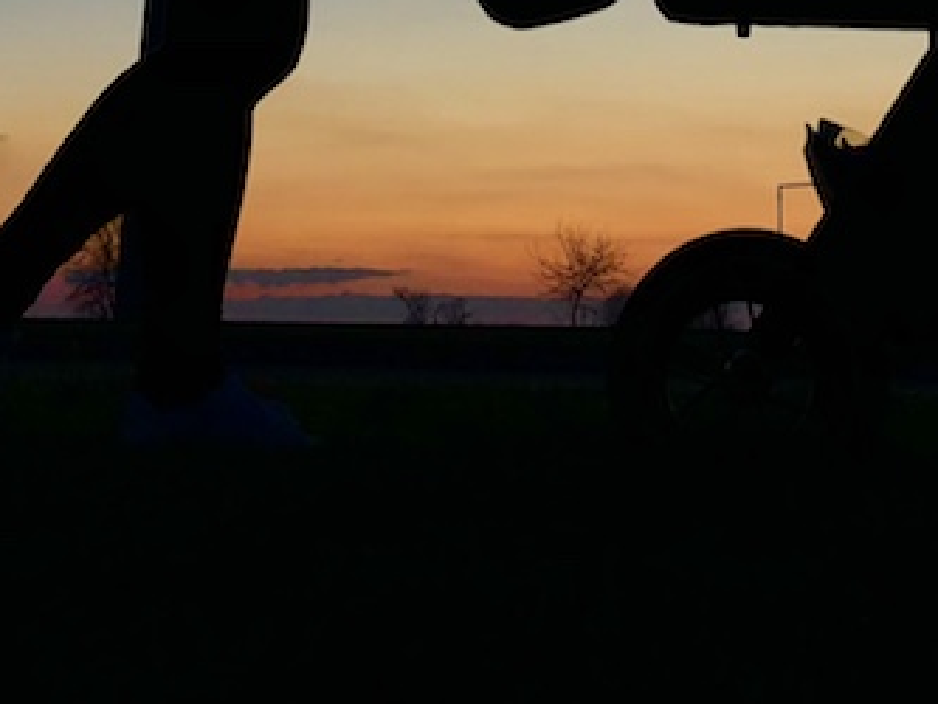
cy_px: -310
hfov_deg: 23.1
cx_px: 682
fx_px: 2277
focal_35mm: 84
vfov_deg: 16.3
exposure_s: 1/33
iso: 40
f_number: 1.8
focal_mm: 3.99
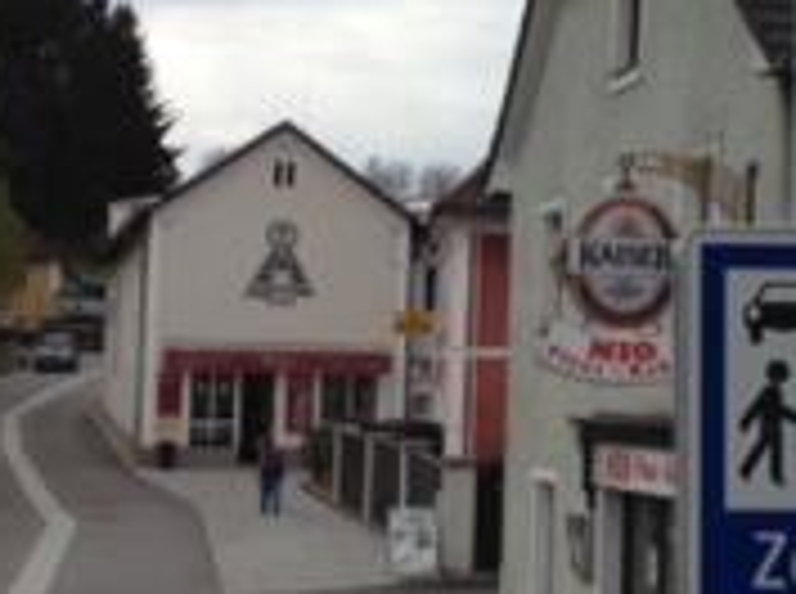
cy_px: 212
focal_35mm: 111
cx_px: 657
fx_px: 2547
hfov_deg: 17.6
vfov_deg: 13.3
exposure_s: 1/1783
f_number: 2.4
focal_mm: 4.28
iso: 50
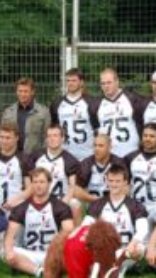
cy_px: 125
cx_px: 126
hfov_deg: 10.0
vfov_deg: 17.7
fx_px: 892
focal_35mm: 121
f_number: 6.3
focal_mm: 28
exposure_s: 1/160
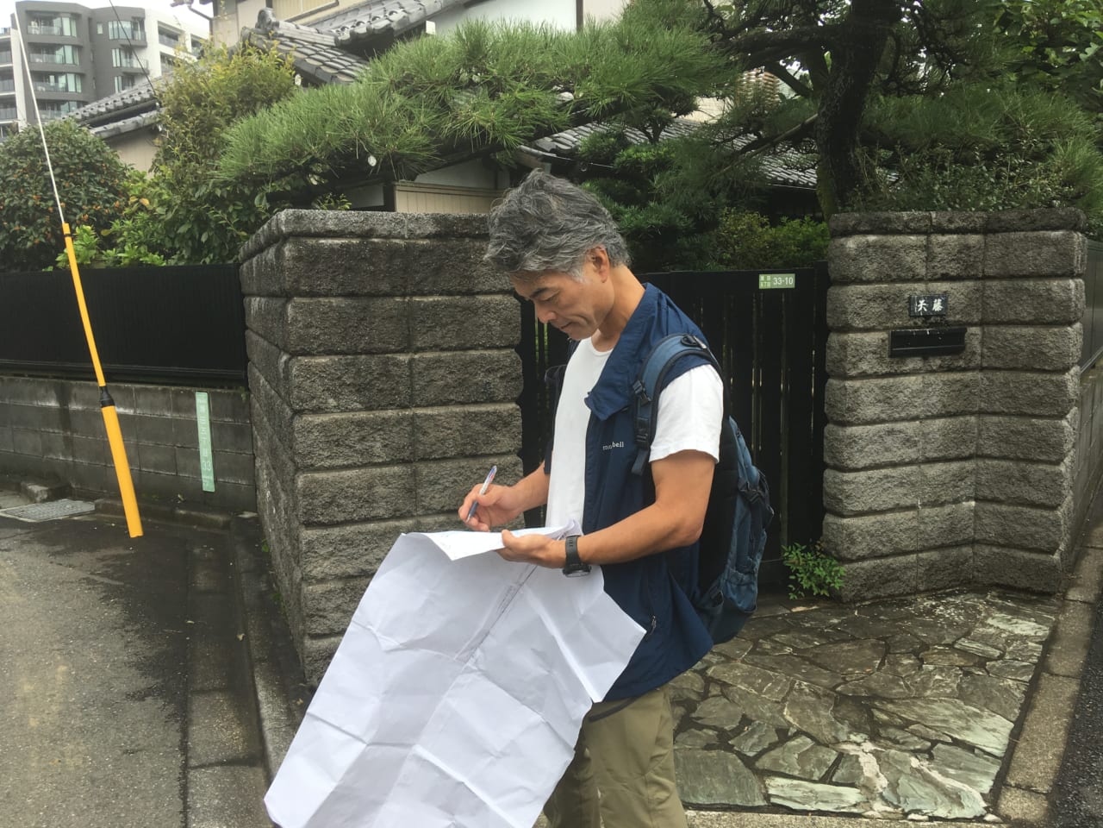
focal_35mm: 29
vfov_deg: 48.2
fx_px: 924
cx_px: 552
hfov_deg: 61.7
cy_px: 414
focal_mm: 4.15
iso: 25
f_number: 2.2
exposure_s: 1/320
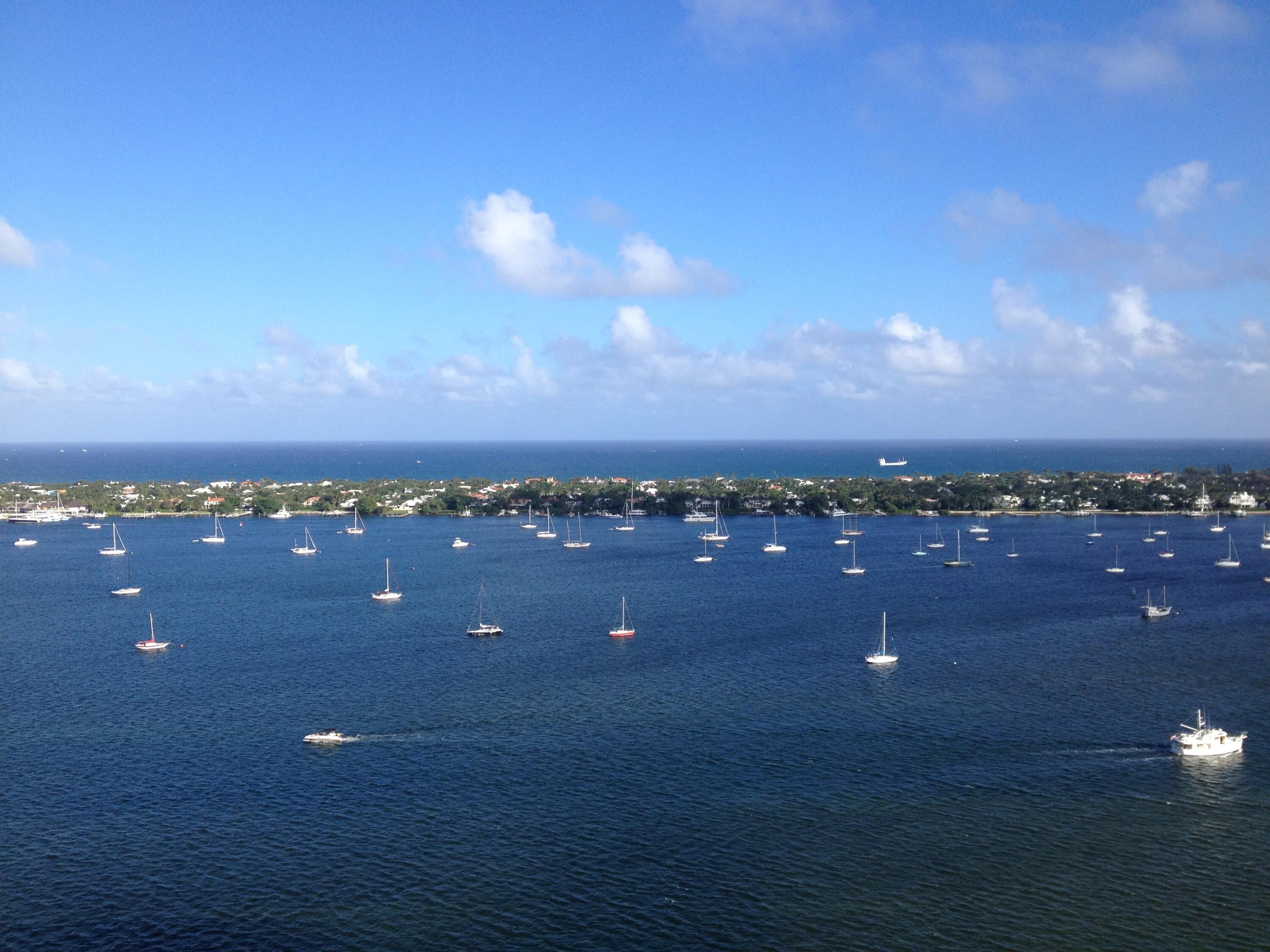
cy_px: 476
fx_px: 1284
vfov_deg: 40.7
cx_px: 635
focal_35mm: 35
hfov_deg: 52.6
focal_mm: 4.28
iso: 50
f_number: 2.4
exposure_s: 1/1453
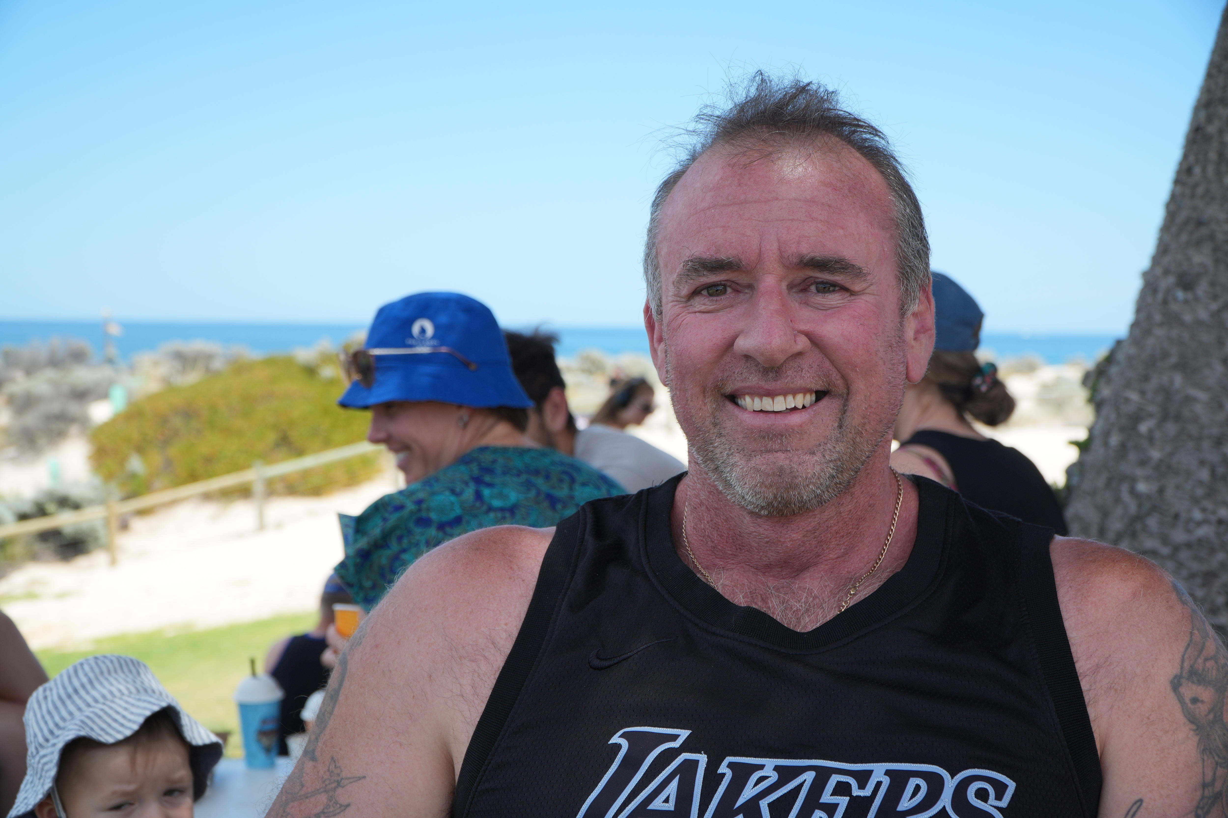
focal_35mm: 54
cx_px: 614
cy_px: 409
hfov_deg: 36.9
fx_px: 1842
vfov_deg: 25.1
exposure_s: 1/400
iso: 100
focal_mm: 36
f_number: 5
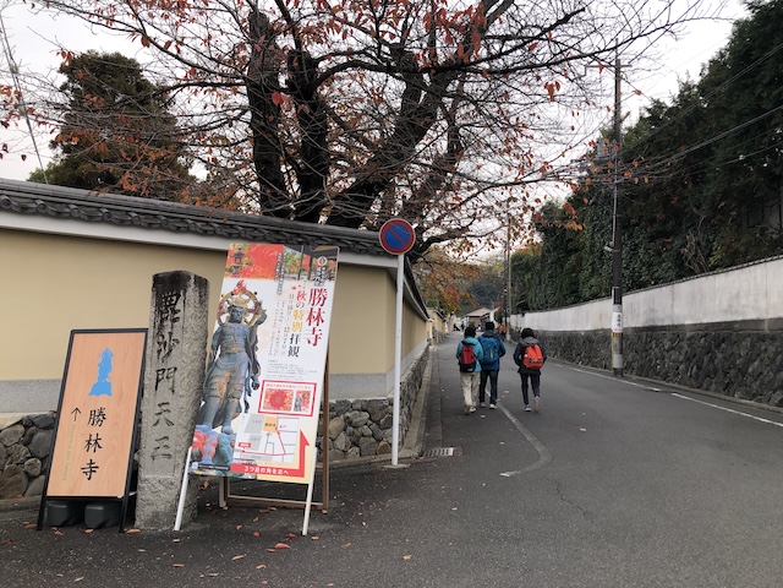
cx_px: 392
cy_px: 294
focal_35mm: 28
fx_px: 633
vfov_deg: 49.7
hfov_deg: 63.4
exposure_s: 1/750
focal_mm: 3.99
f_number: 1.8
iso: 20
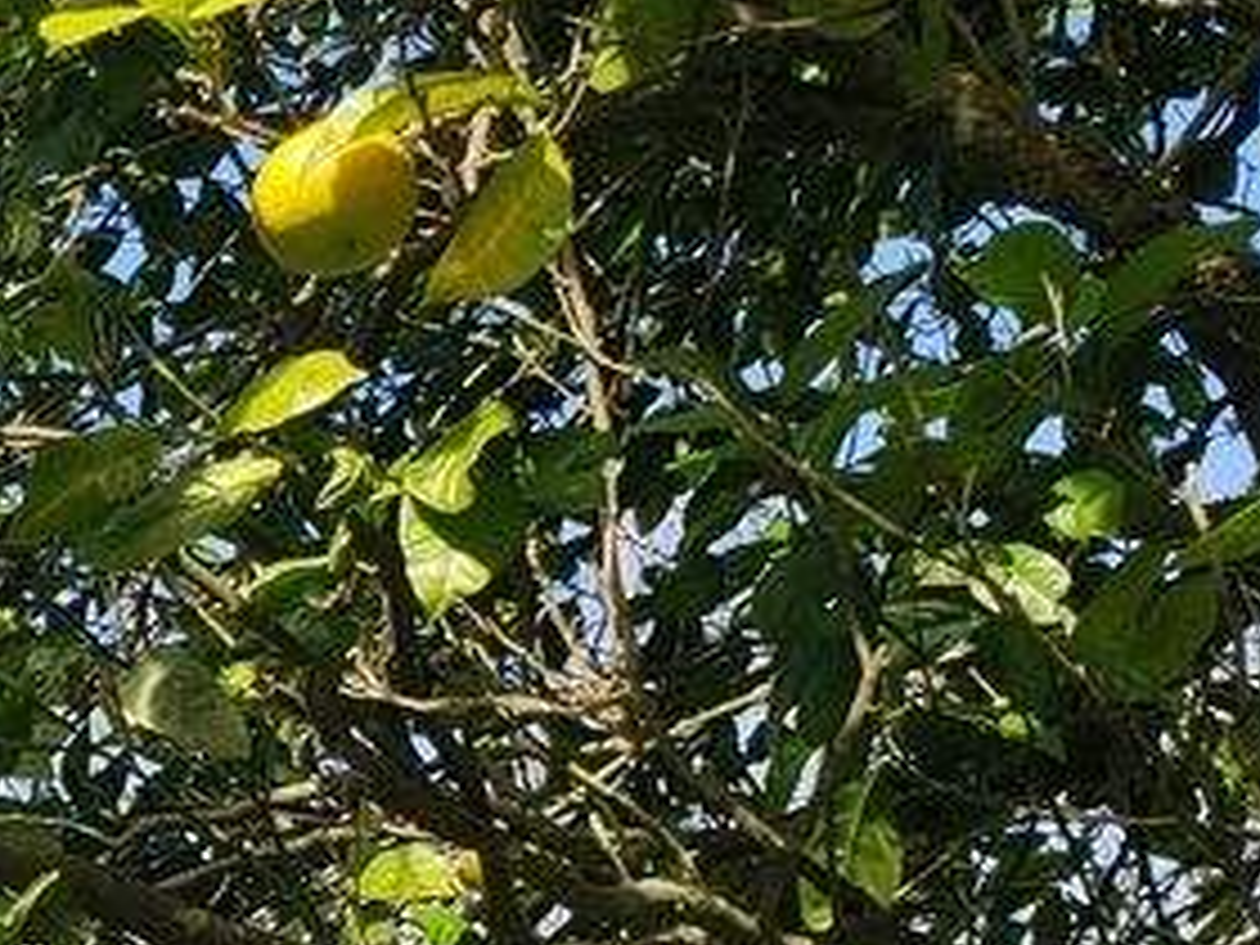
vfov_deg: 15.3
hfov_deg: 18.0
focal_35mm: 95
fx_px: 3458
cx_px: -724
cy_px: 954
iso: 50
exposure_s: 1/407
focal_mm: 4.3
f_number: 2.4
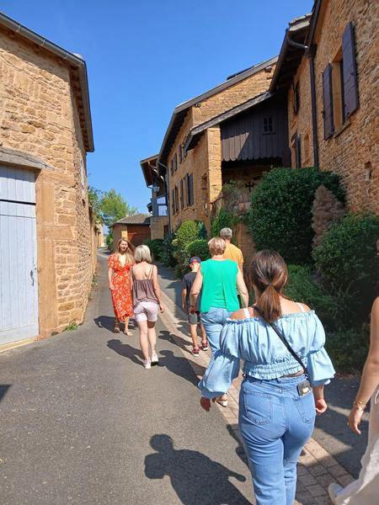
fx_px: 380
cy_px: 252
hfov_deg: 53.1
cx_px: 190
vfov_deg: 67.3
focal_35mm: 26
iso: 20
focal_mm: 3.98
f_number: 1.8
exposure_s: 1/452
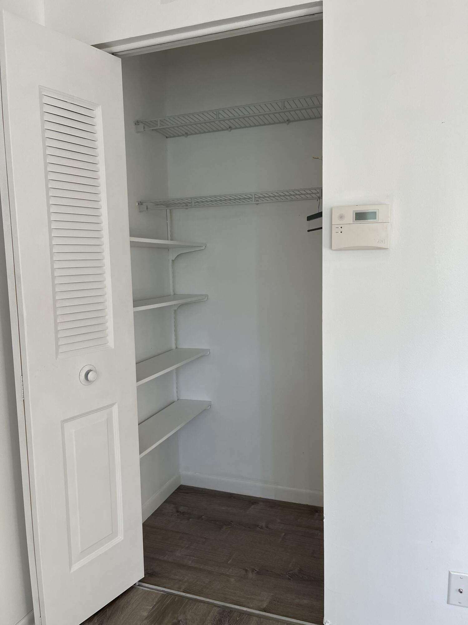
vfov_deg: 67.3
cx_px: 234
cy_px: 312
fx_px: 469
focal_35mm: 26
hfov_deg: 53.1
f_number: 1.6
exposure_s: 1/120
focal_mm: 5.1
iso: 80
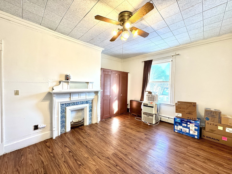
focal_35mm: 14
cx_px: 116
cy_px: 87
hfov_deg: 102.1
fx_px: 94
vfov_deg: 85.7
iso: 250
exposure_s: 1/120
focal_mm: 2.22
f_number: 2.2
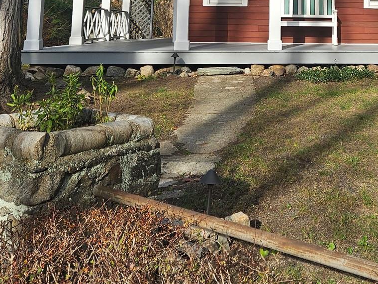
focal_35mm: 62
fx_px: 677
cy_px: -69
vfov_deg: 21.7
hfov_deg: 30.6
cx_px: 291
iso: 25
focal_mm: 5.4
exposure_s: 1/807
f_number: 1.8
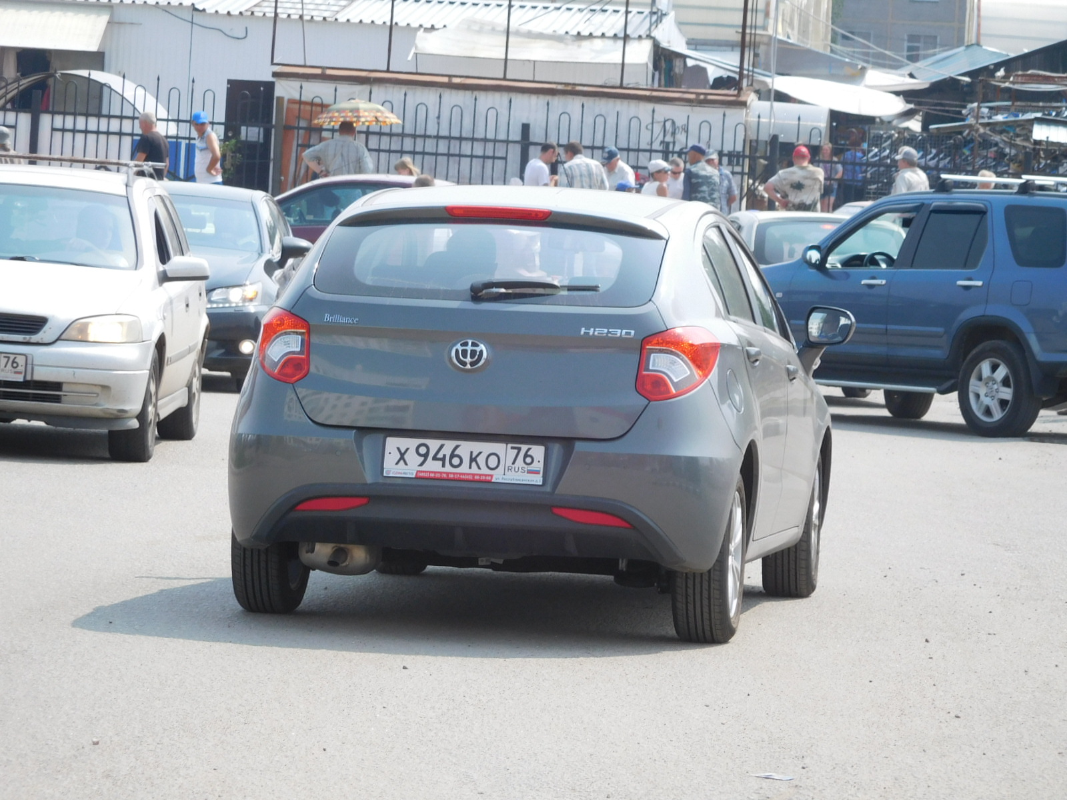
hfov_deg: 11.0
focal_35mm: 180
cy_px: 400
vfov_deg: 8.2
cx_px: 534
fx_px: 5548
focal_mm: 32.1
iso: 125
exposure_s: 1/400
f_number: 5.3
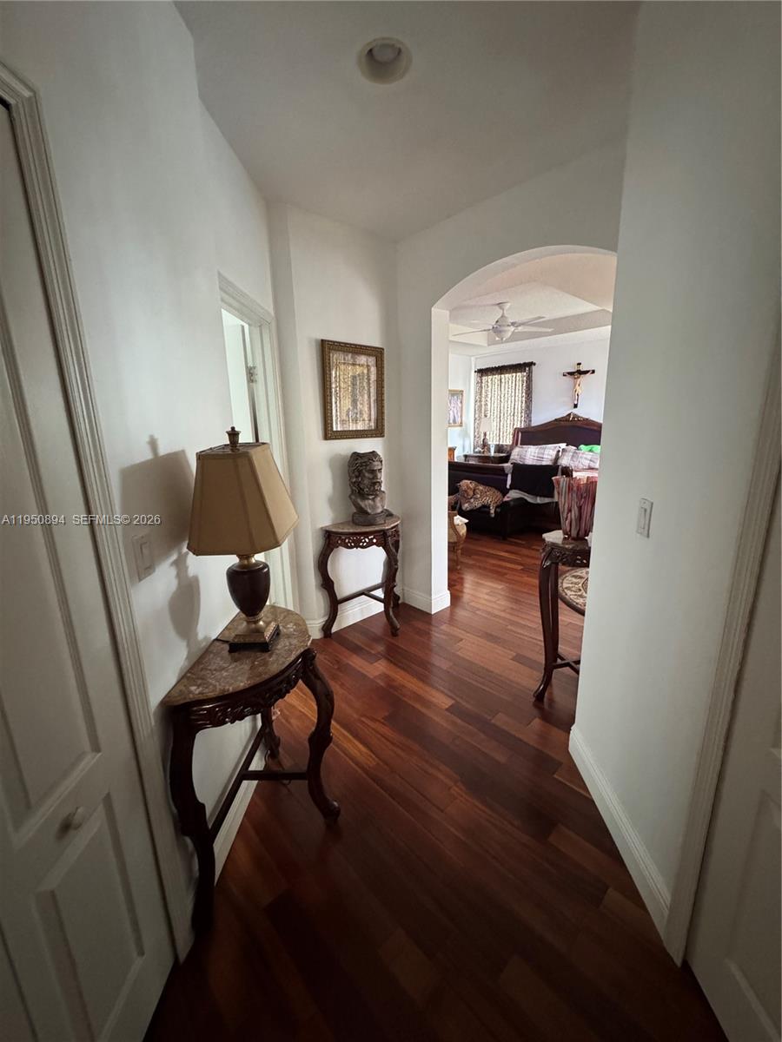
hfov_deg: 85.7
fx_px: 422
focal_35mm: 14
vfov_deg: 102.1
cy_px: 521
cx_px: 391
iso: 1250
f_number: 2.2
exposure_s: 1/60
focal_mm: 2.22
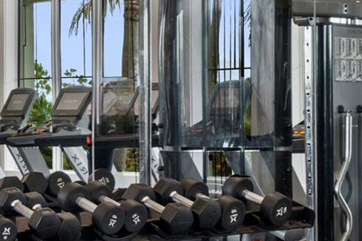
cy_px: 110
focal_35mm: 118
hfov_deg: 17.1
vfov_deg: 11.6
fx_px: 1186
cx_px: 320
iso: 800
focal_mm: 24
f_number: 10
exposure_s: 1/6
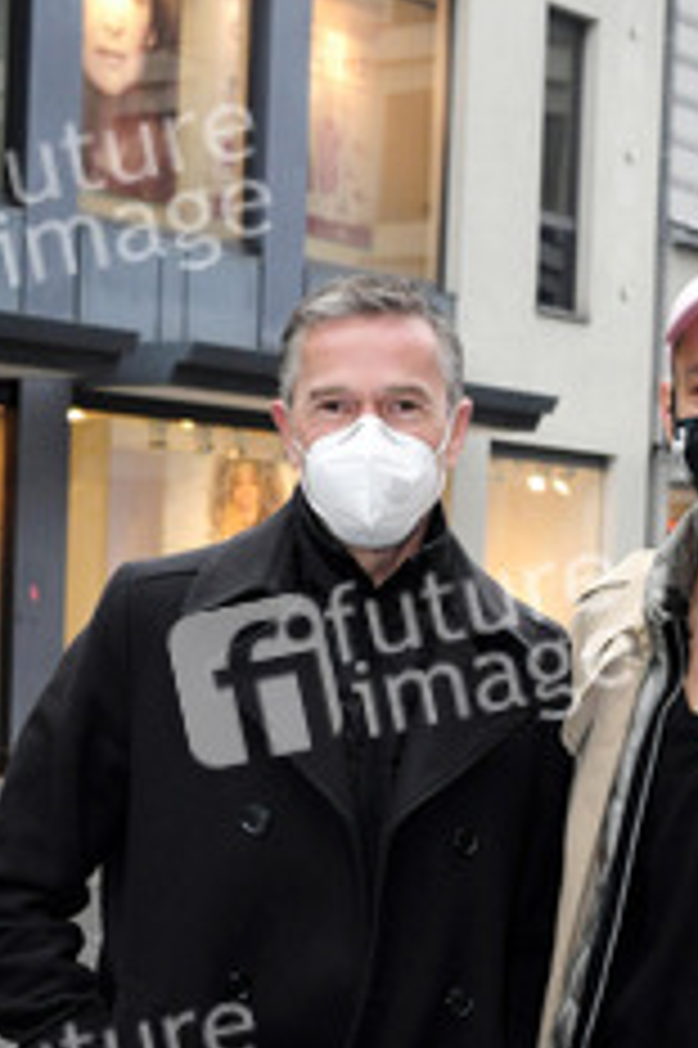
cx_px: 534
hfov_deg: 17.0
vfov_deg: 24.9
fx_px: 2326
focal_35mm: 80
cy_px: 886
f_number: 5.6
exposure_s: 1/200
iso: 1000
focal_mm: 31
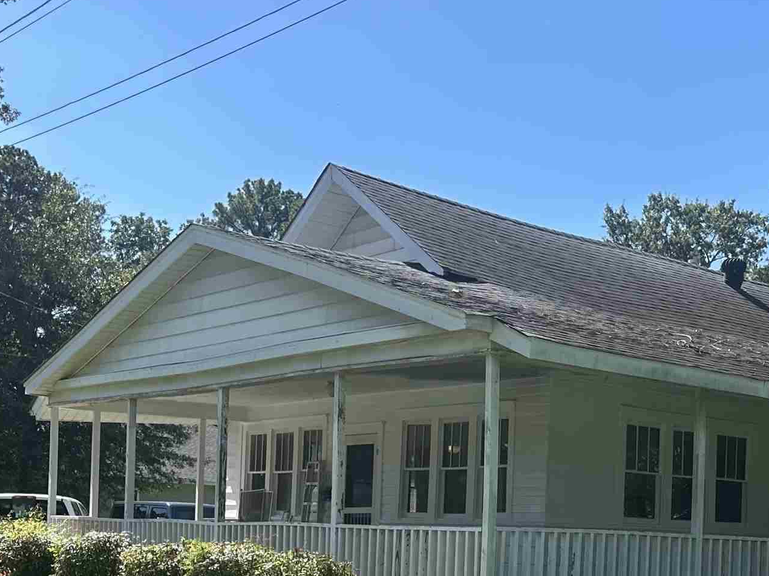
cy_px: 542
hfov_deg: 31.4
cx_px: 719
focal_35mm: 58
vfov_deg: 24.3
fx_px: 1288
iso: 80
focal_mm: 6.86
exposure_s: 1/2252
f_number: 1.78
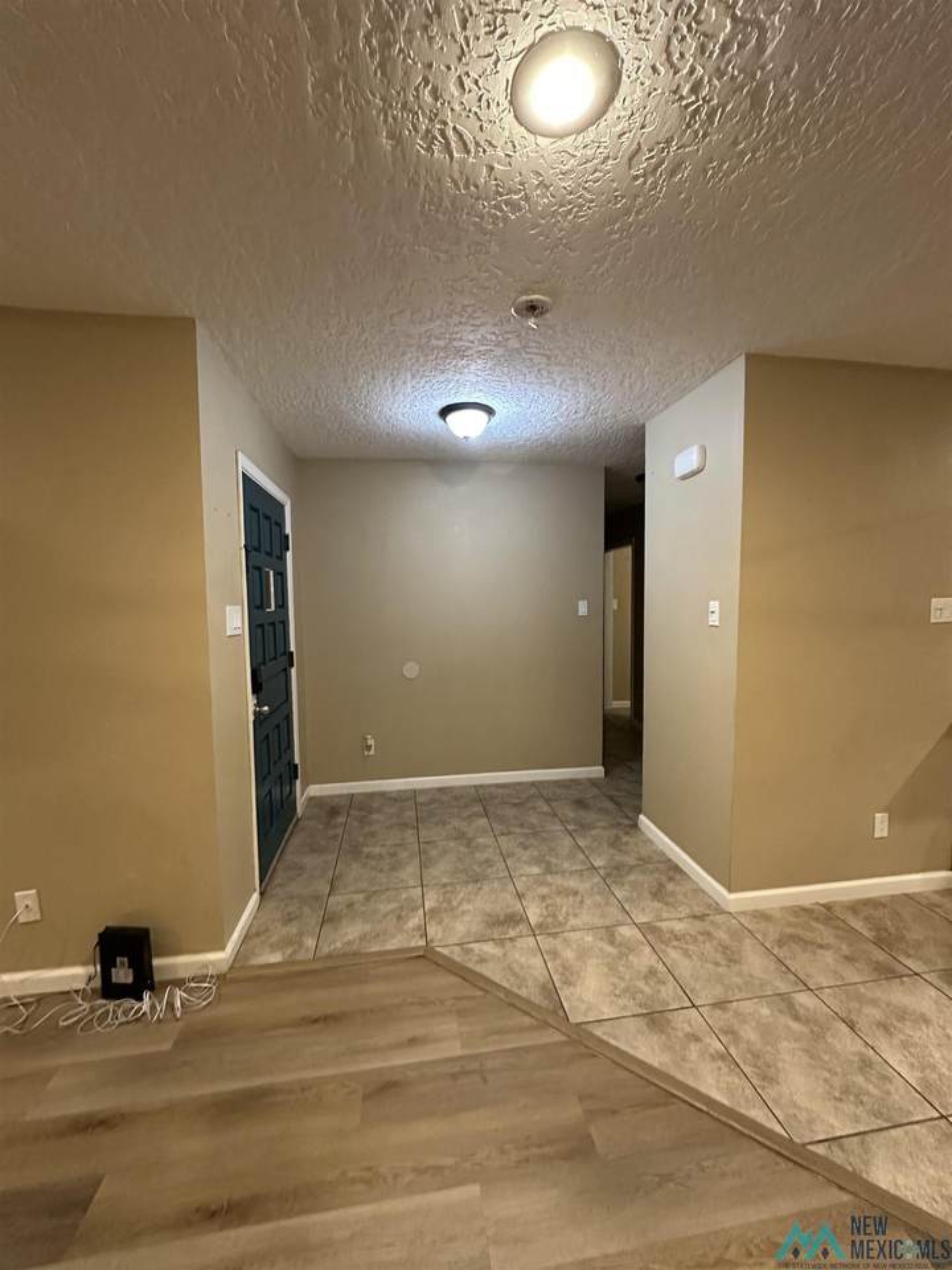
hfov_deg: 85.7
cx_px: 476
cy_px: 635
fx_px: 513
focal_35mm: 14
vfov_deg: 102.1
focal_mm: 2.22
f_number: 2.2
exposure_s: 1/60
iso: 640
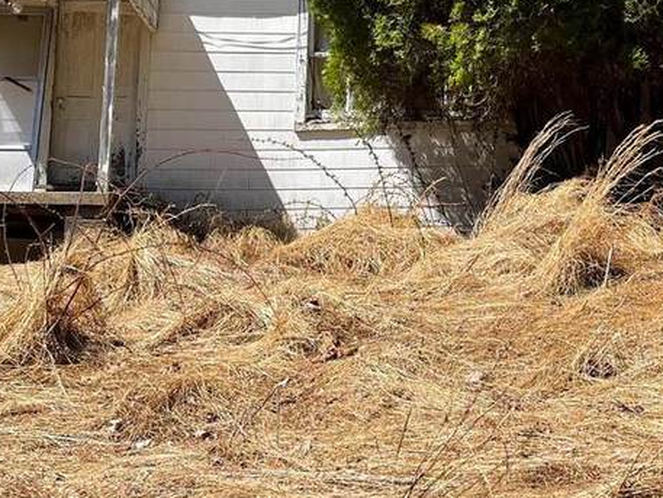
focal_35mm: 70
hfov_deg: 27.6
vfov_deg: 20.5
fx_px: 1341
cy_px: 39
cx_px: 450
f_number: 1.6
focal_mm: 5.1
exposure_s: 1/2717
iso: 32
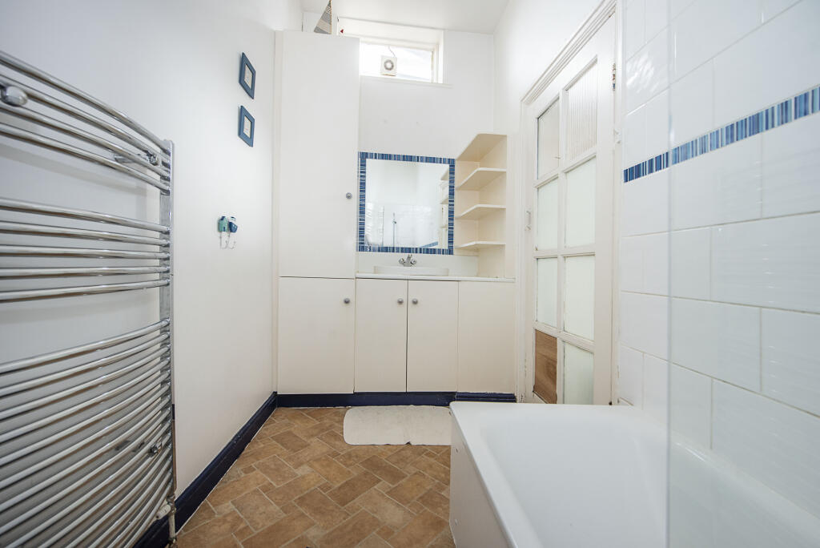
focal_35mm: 14
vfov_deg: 81.3
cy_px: 274
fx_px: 319
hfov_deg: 104.2
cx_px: 410
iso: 400
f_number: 6.3
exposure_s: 1/15
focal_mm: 14
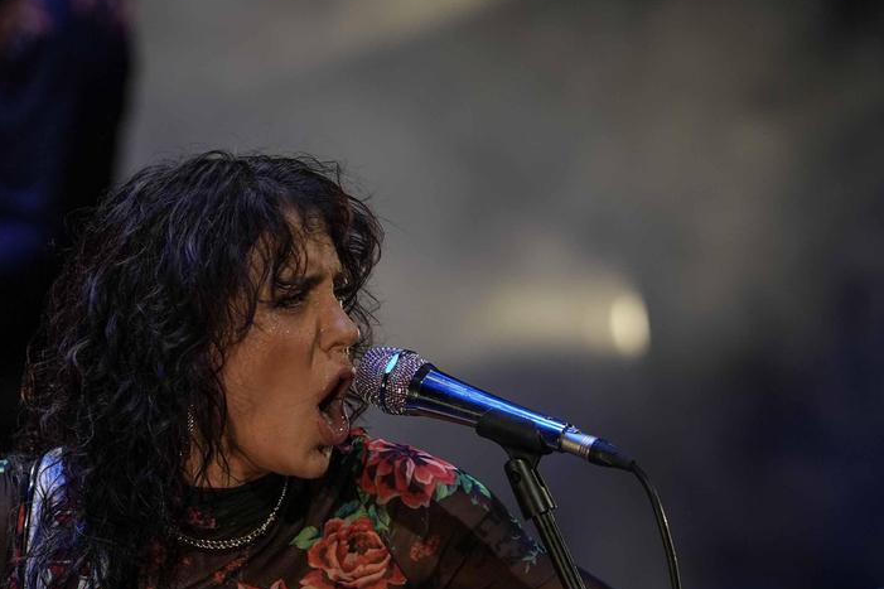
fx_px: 9451
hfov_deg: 5.3
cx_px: 6
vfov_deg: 3.6
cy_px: 499
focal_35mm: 385
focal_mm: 135
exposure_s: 1/800
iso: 400
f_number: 2.2
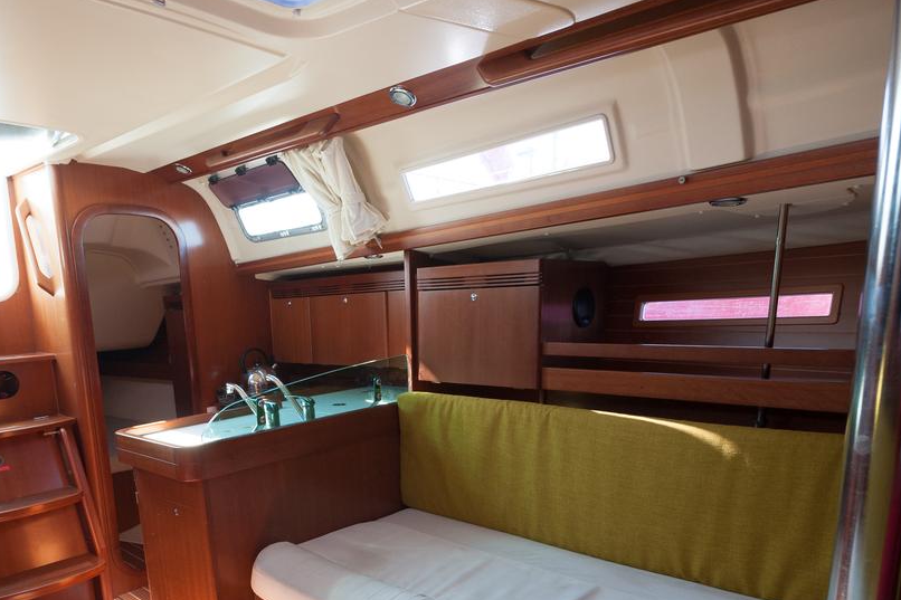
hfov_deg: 66.8
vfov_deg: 46.5
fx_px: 676
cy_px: 437
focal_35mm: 27
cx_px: 363
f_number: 9
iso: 800
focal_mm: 17
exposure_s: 1/125
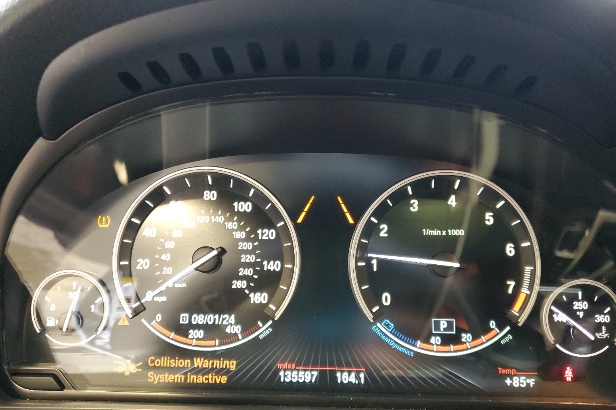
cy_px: 237
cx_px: 306
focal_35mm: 28
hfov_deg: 65.5
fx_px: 479
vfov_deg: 46.2
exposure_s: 1/60.2
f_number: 1.5
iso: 351
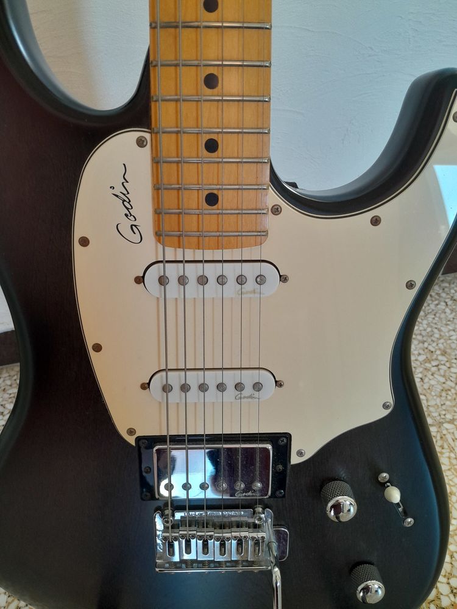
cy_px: 304
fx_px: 458
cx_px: 228
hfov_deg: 53.1
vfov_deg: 67.3
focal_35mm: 26
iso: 250
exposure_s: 1/50
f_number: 1.8
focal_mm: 3.98
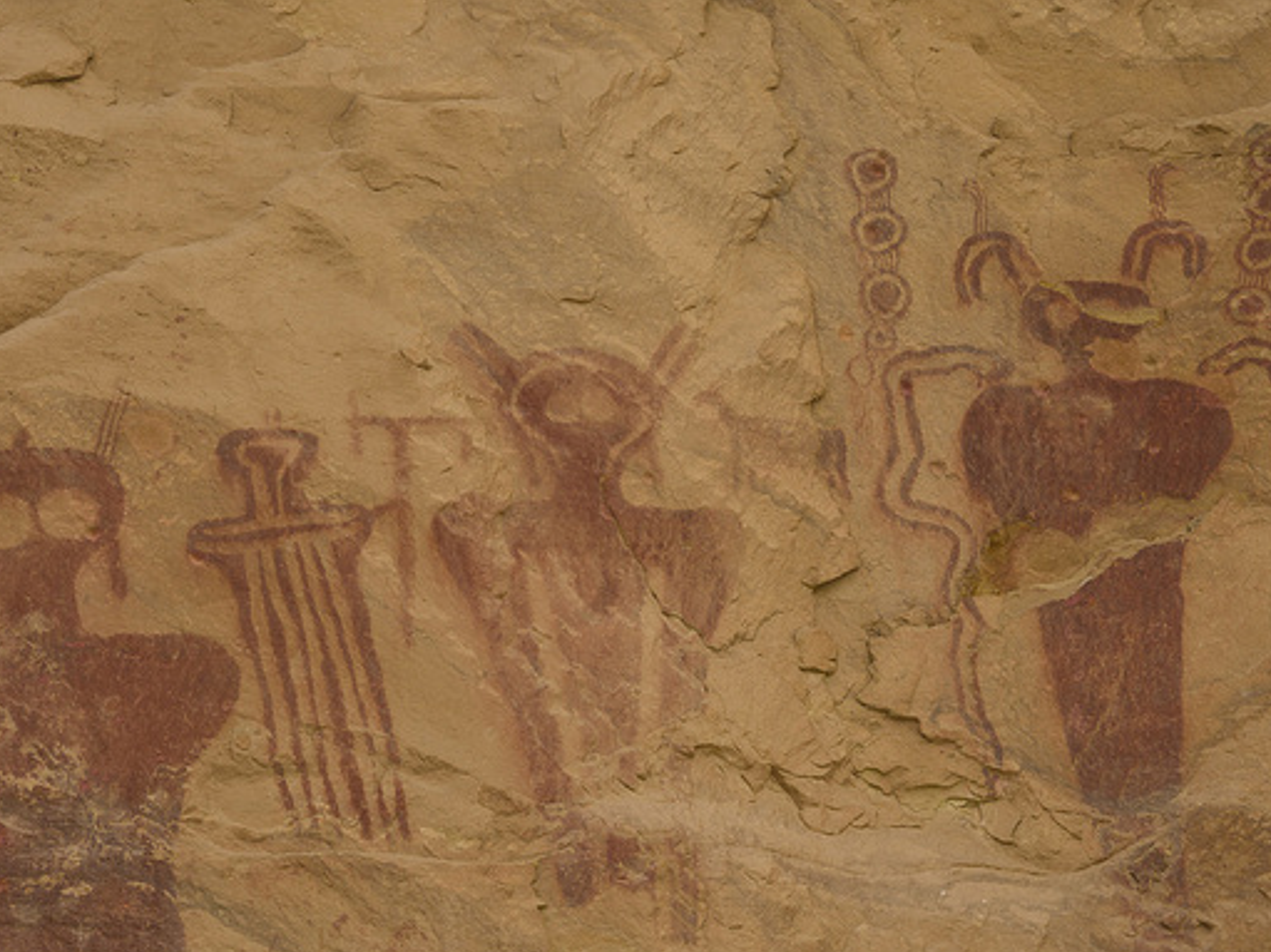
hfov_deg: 9.0
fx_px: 8113
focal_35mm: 221
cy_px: 554
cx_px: 642
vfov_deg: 6.7
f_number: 14
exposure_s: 1/50
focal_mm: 97.5
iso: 200
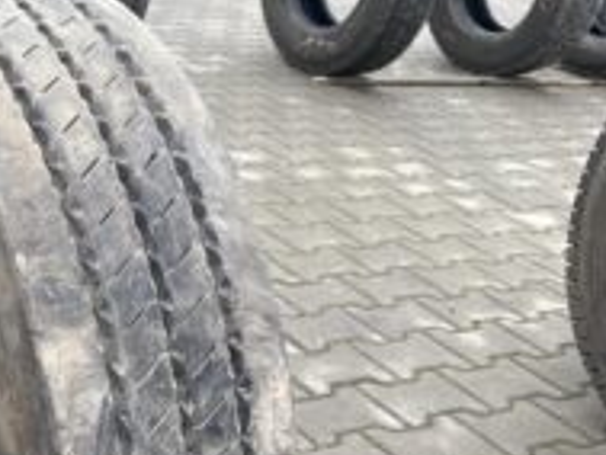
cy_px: 457
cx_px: 122
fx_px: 1034
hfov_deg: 31.8
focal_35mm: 59
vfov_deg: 23.8
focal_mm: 4.25
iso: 64
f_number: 1.8
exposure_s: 1/122
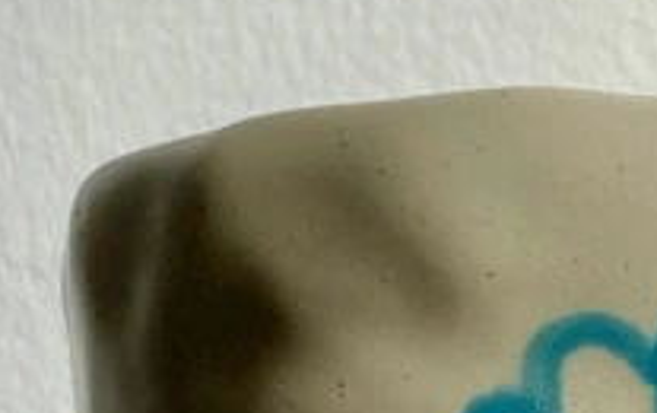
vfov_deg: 10.8
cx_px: 965
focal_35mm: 117
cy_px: 639
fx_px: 2098
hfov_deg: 16.4
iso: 32
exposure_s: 1/1754
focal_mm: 4.25
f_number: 1.8
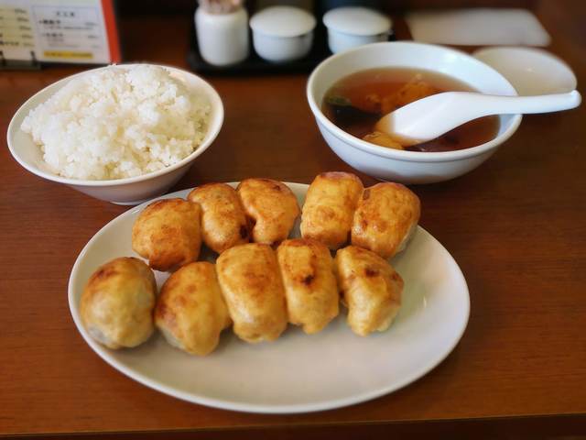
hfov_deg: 61.7
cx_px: 293
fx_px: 491
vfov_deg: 48.2
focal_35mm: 29
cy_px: 220
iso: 100
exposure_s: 1/50
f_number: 4
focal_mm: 3.8
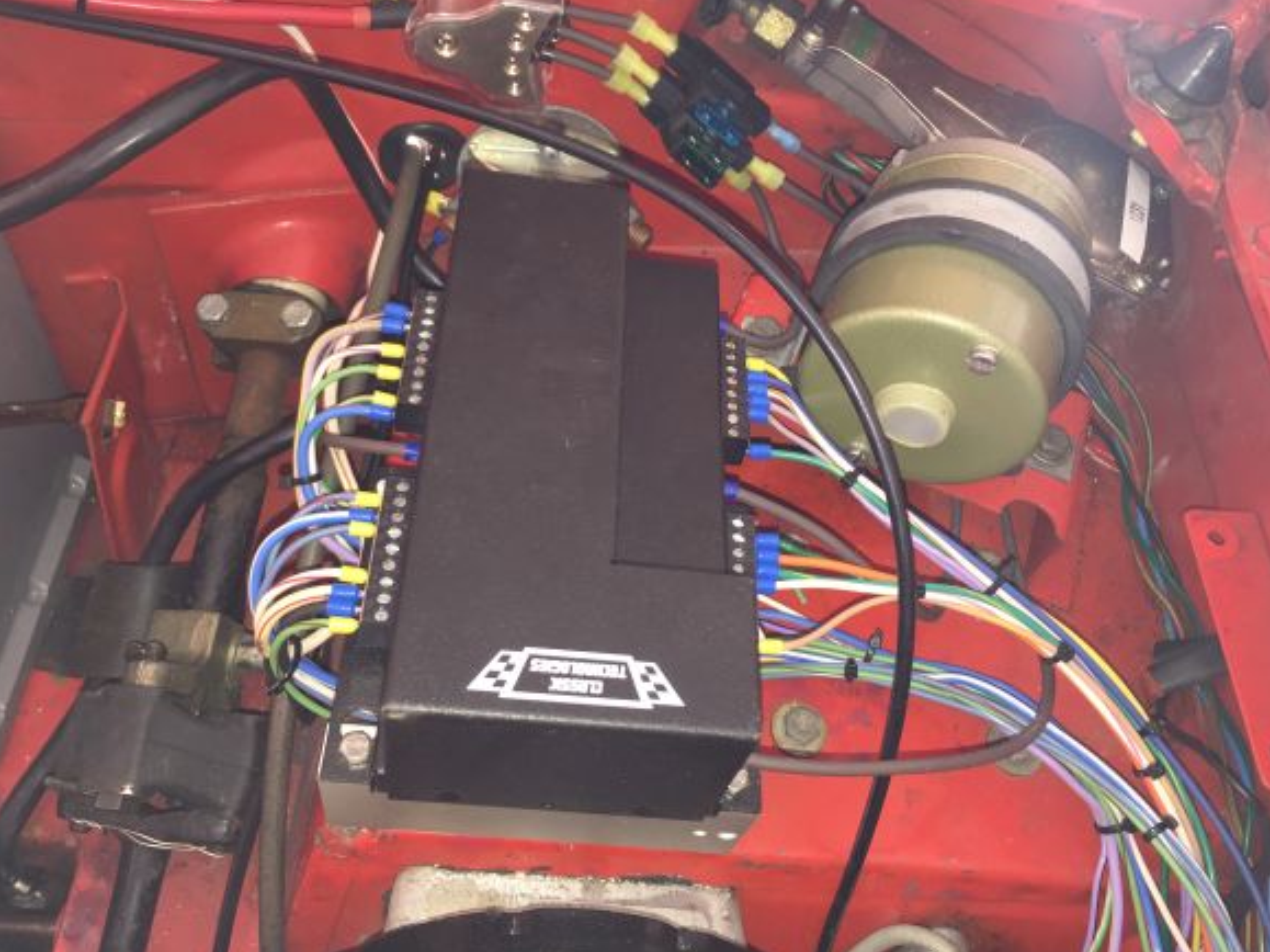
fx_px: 1100
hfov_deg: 60.0
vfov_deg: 46.8
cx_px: 635
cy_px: 471
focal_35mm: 30
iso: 50
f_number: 2.2
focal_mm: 4.15
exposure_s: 1/33
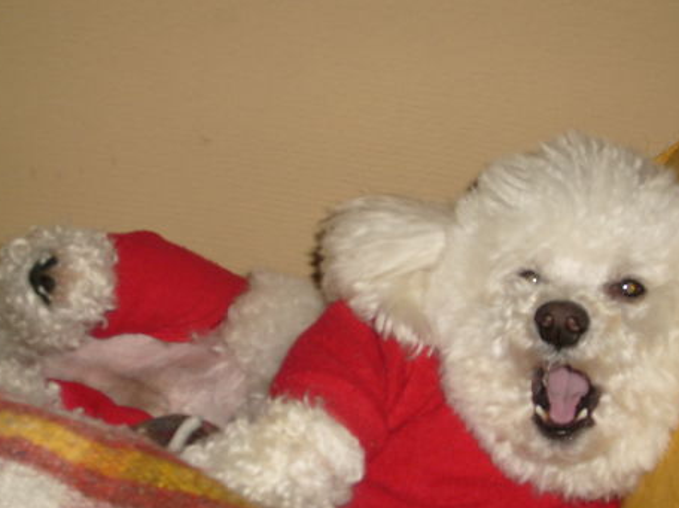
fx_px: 1352
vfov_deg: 21.3
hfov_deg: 28.2
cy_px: 288
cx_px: 357
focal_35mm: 69
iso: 100
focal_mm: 8.7
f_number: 3.3
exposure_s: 1/60
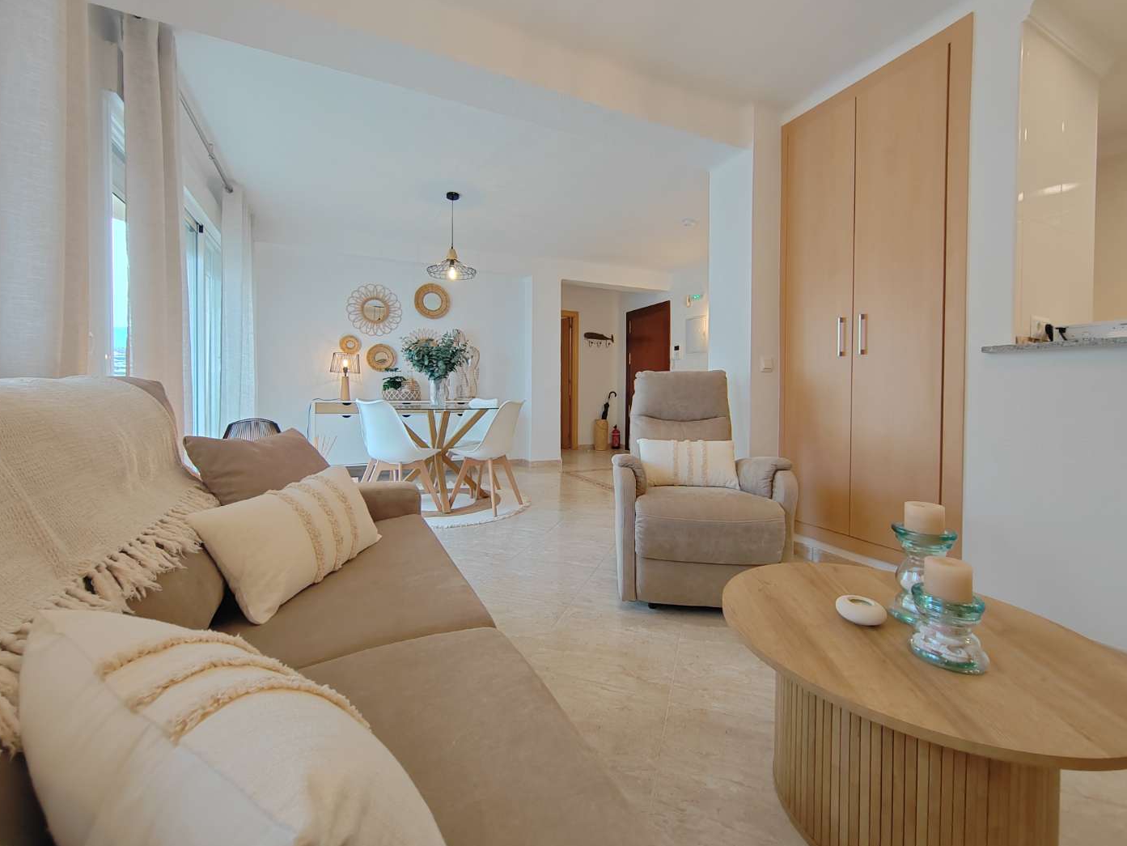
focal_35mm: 14
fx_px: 456
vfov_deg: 85.6
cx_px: 556
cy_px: 400
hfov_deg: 102.1
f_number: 2.2
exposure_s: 1/50
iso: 250
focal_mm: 2.16
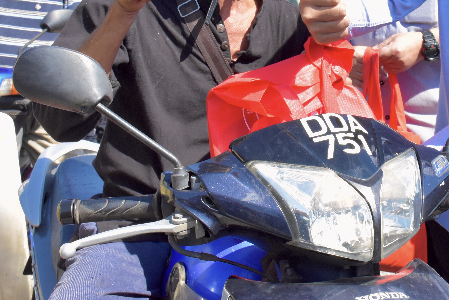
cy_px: -10
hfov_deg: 23.1
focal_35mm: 87
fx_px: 1085
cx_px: 348
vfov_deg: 15.4
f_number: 10
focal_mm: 26
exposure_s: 1/1250
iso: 2000
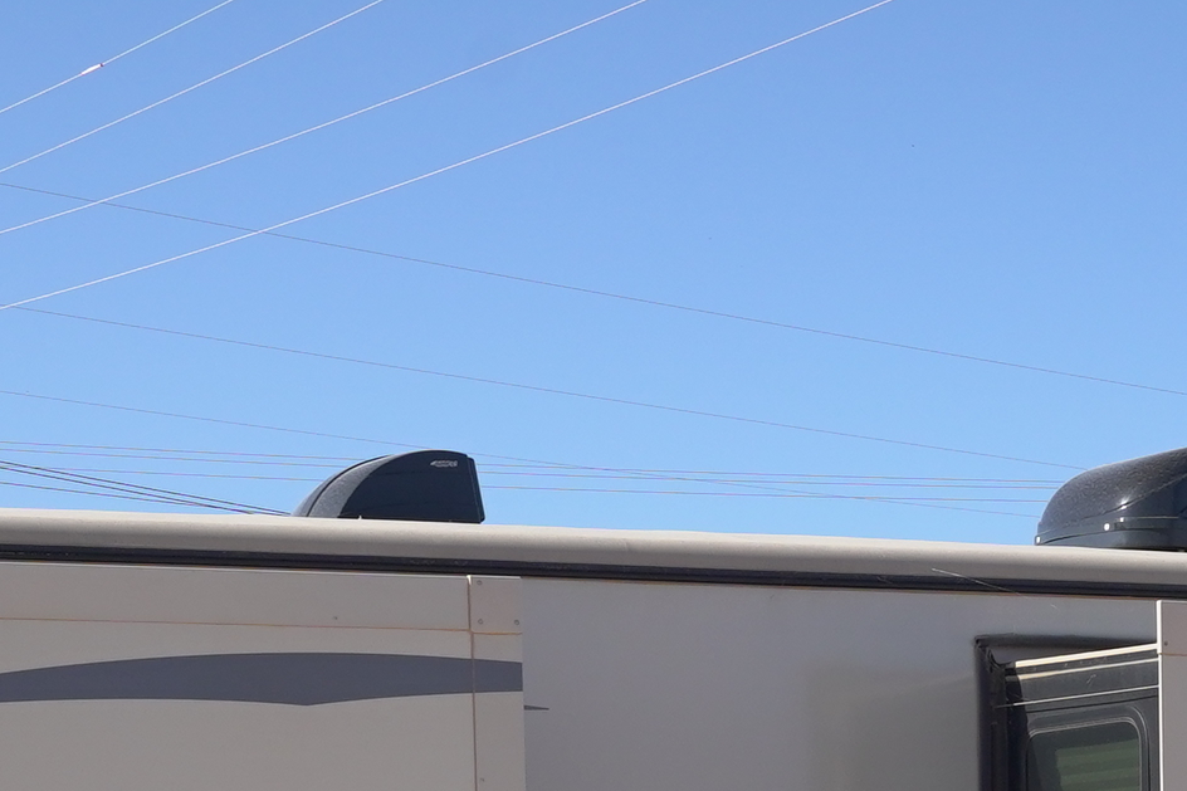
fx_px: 4813
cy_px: 899
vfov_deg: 9.3
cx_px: 727
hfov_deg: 14.0
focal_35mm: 146
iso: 320
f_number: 8
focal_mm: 35
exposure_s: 1/250
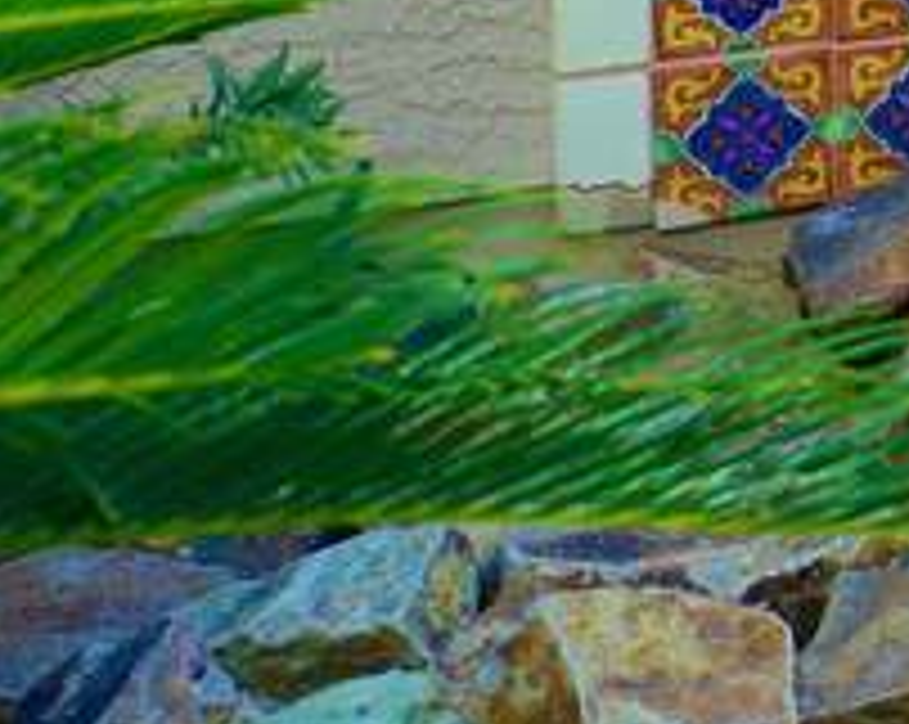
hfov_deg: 10.0
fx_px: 3842
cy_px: -857
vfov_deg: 9.8
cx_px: 2727
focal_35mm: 143
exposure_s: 1/200
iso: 800
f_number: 7.1
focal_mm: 24
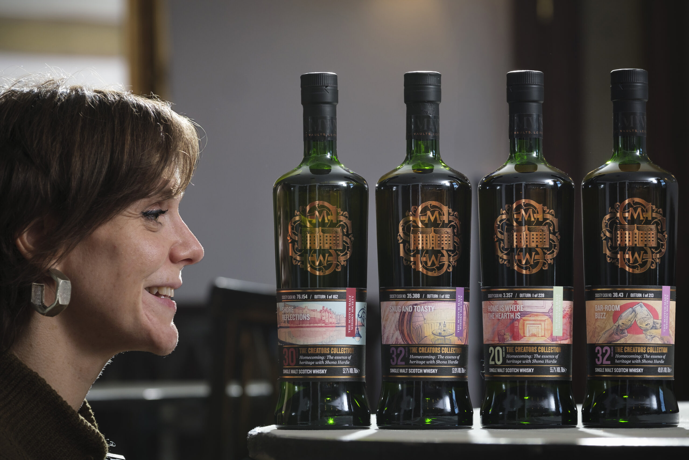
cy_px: 230
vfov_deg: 10.5
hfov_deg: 15.6
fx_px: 2507
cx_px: 344
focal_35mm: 131
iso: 400
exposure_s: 1/200
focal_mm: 87.1
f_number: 4
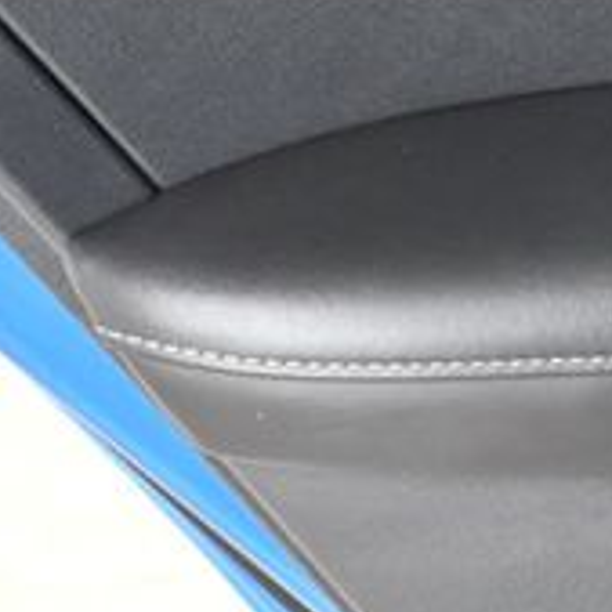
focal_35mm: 241
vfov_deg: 7.2
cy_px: 22
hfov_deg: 7.1
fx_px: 4821
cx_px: 923
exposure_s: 1/100
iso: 2500
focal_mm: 50
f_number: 5
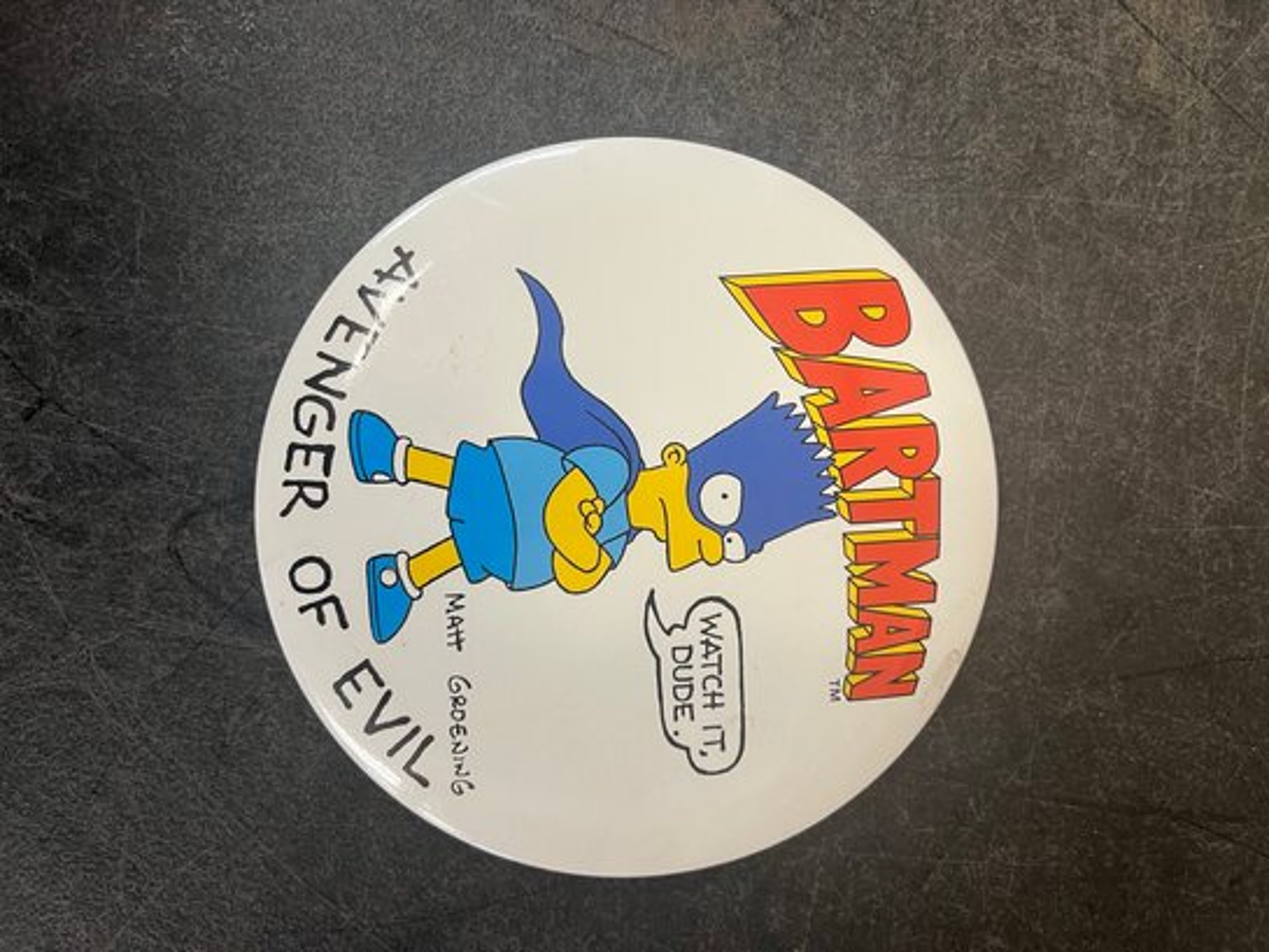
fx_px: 953
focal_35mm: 26
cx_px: 634
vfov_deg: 53.1
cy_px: 476
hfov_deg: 67.3
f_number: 1.6
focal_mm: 5.1
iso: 160
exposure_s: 1/60
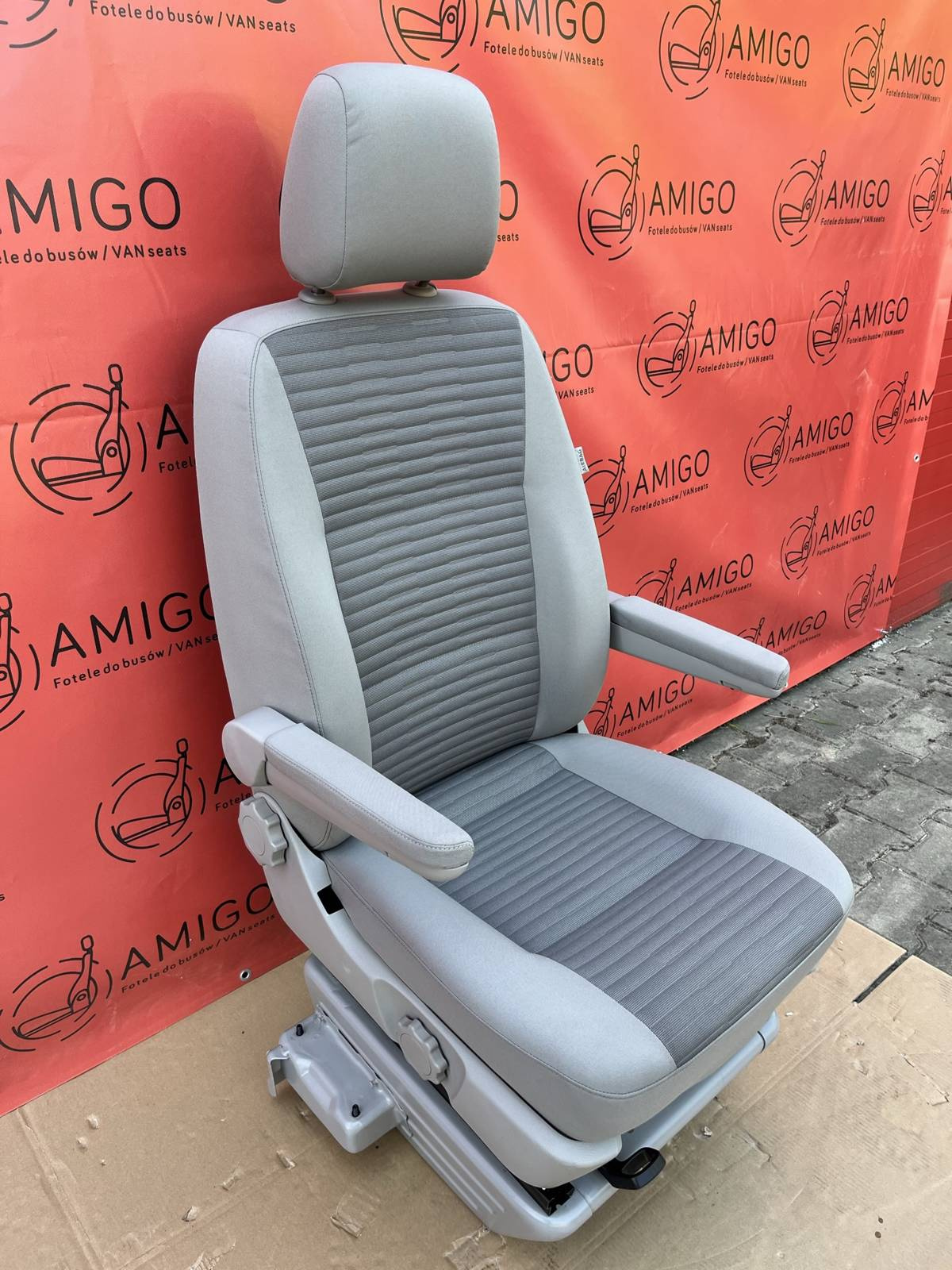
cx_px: 476
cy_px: 635
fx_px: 953
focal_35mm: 26
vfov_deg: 67.3
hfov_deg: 53.1
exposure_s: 1/228
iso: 50
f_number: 1.6
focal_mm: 5.1
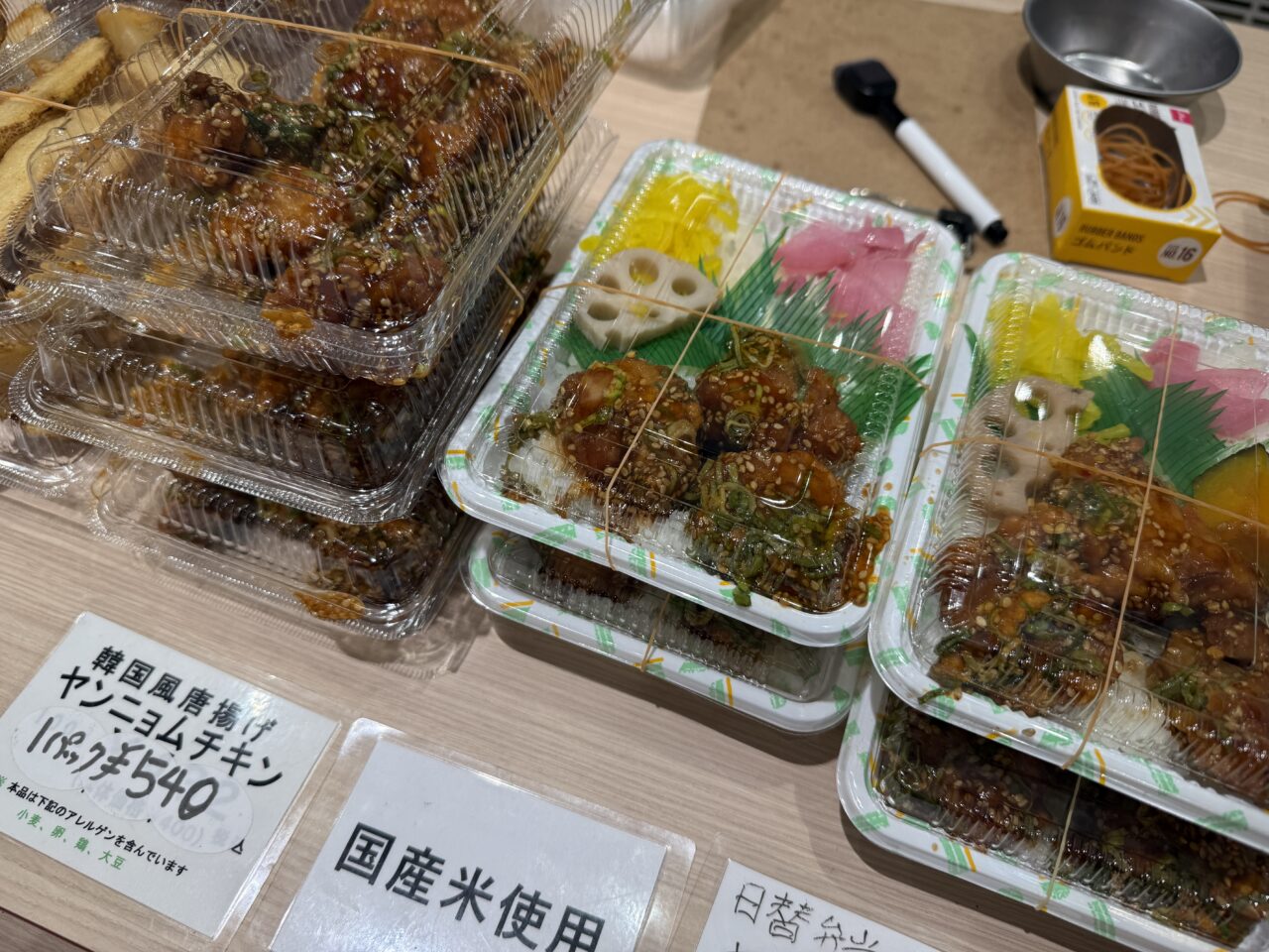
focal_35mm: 24
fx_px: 880
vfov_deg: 56.8
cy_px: 476
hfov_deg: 71.6
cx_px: 634
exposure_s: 1/257
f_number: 1.78
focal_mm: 6.76
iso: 64
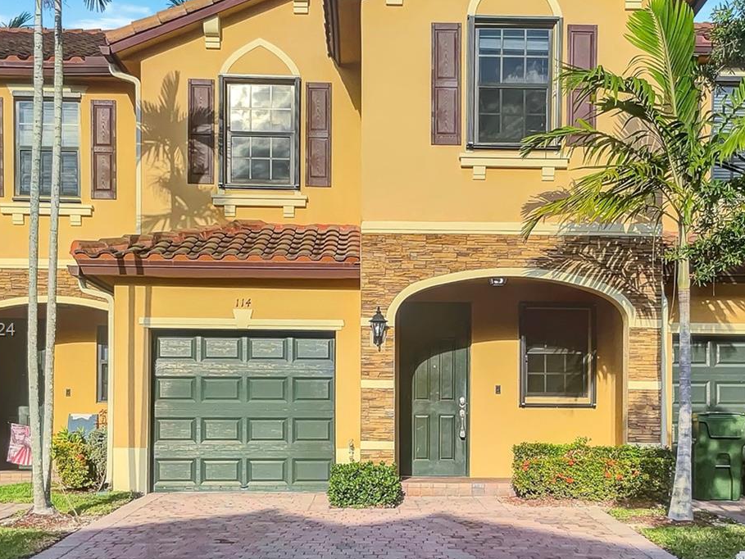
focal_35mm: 51
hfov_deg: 37.5
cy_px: 332
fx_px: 1098
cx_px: 409
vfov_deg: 28.5
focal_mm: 3
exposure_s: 1/5263
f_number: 1.8
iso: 16
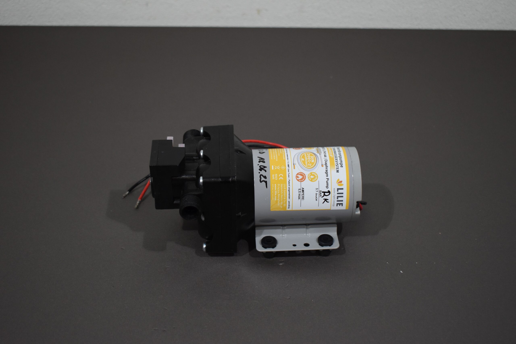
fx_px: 731
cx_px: 258
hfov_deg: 38.9
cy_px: 172
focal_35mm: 51
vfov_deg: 26.5
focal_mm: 34
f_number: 4.5
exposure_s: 1/250
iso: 800
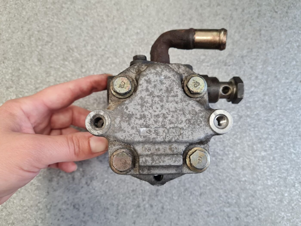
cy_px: 113
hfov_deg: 67.3
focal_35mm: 26
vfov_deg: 53.1
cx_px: 150
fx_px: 226
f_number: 1.8
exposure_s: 1/100
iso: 320
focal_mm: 5.4
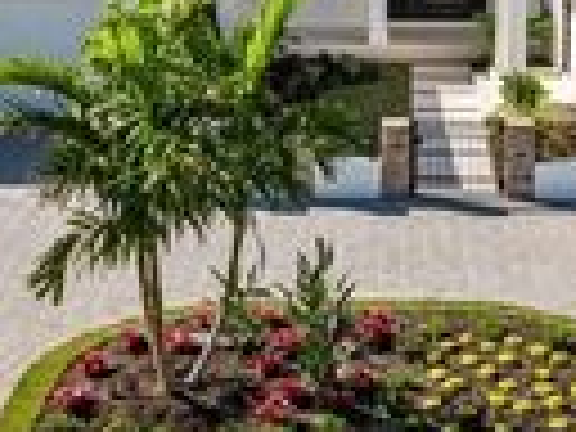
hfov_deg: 20.8
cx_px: 400
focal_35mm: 94
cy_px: -7
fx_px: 1564
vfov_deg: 15.4
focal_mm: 6.72
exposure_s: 1/3000
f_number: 1.7
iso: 120
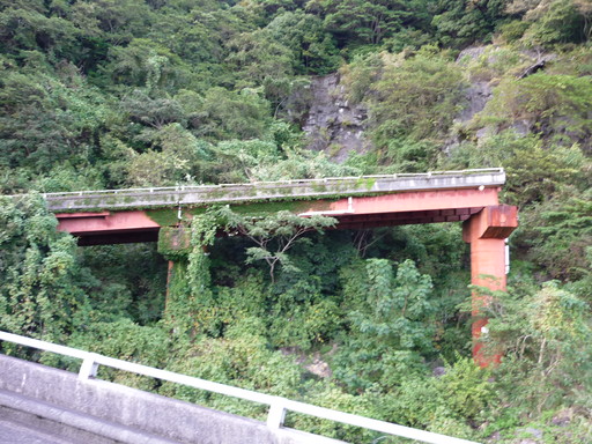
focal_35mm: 33
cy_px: 222
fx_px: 564
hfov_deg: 55.4
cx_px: 296
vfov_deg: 42.9
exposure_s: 1/30
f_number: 2.8
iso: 100
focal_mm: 5.5
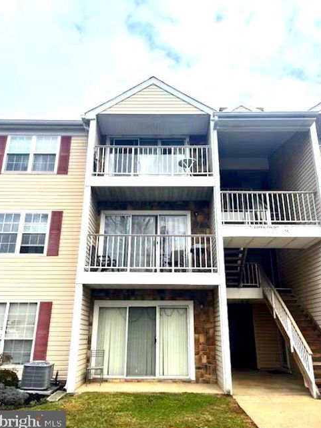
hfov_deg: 51.3
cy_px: 212
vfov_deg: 65.3
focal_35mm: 27
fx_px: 334
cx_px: 160
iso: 50
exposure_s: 1/2513
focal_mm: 5.1
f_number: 1.6
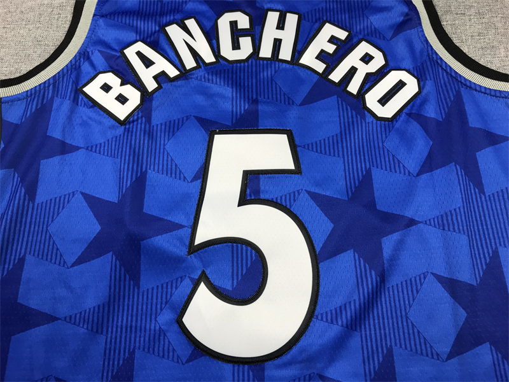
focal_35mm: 28
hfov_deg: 63.4
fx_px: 412
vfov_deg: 49.7
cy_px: 191
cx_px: 254
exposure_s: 1/100
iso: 32
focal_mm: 3.99
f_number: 1.8
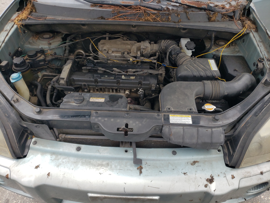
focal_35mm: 26
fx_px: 203
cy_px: 102
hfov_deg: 67.3
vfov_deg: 53.1
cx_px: 135
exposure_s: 1/1429
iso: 50
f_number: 1.5
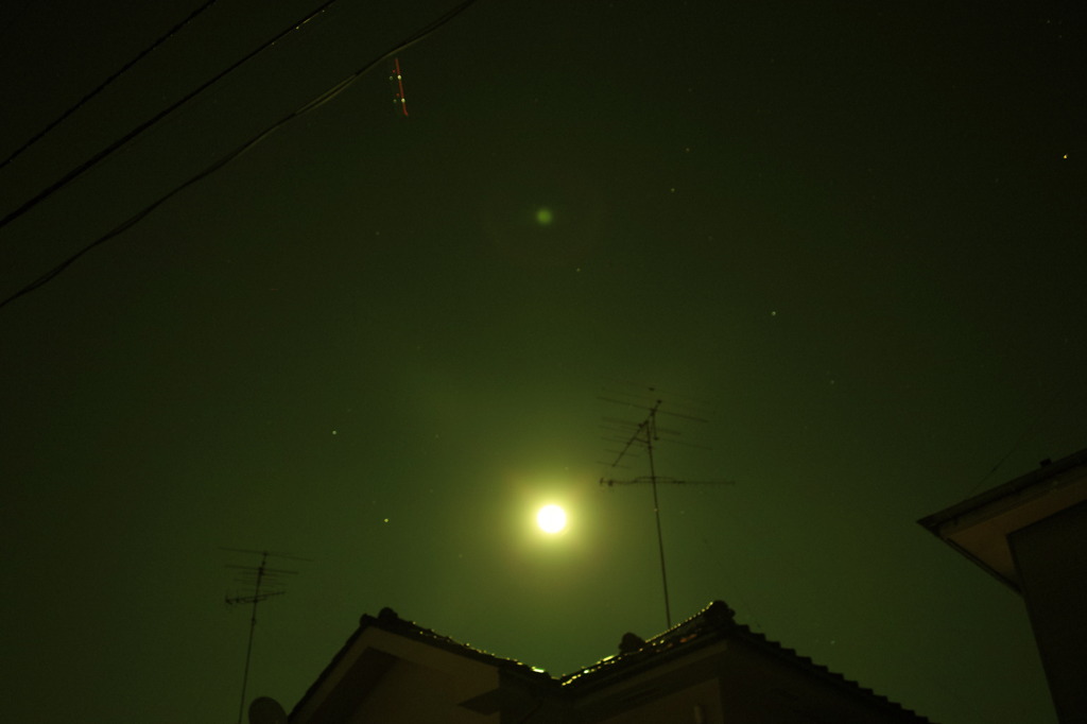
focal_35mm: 41
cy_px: 362
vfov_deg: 32.6
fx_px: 1238
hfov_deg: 47.4
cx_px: 544
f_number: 2.8
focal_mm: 24.2
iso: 200
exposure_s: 4
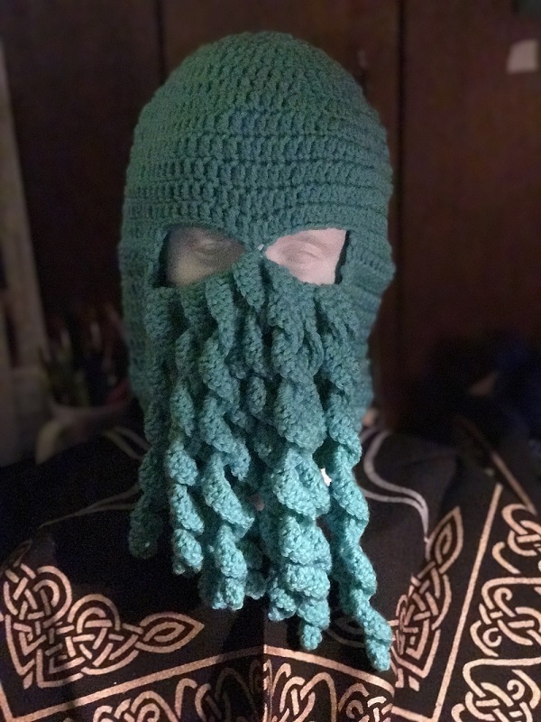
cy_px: 361
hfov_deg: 25.7
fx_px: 1188
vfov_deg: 33.8
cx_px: 270
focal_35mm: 57
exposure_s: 1/60
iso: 1250
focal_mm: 6.6
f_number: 2.8
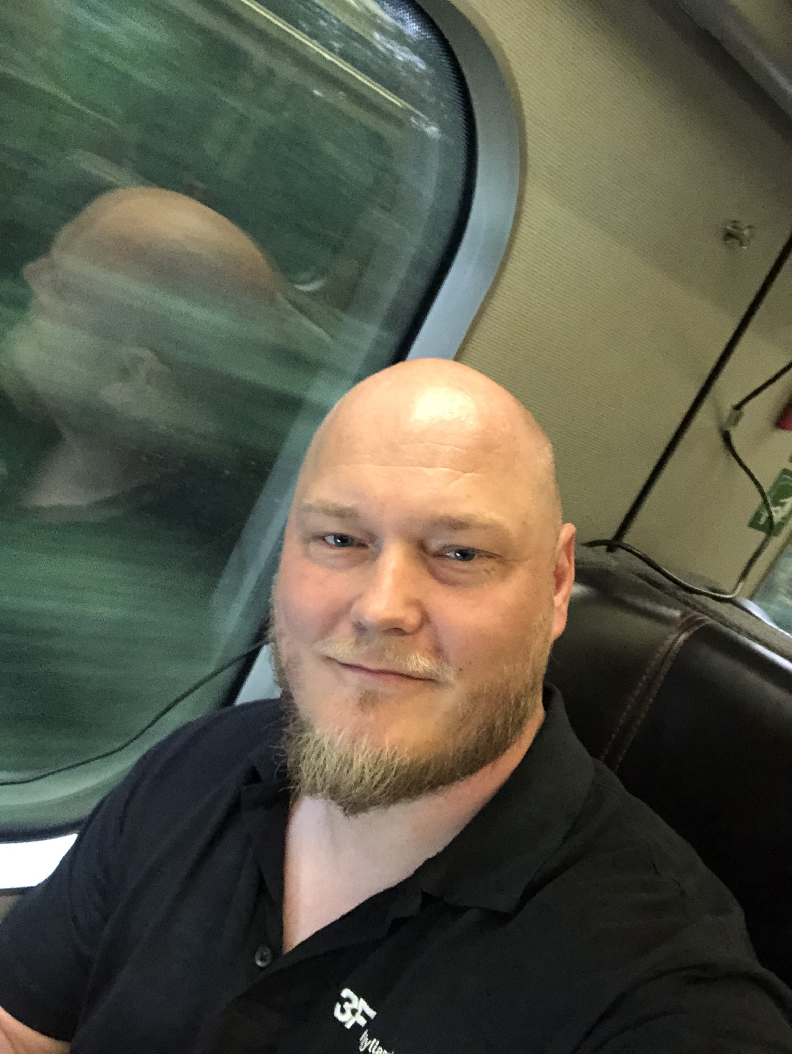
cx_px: 396
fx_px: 975
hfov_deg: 44.2
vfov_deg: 56.8
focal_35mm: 32
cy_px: 527
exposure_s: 1/26
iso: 500
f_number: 2.2
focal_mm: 2.87
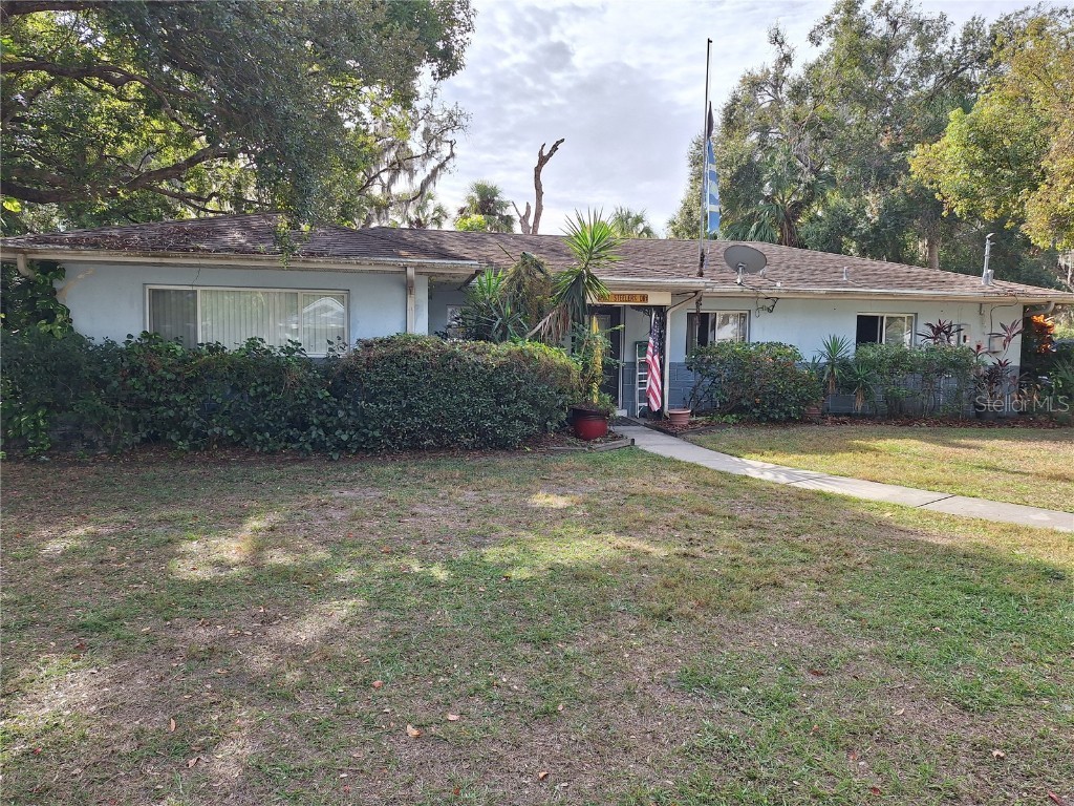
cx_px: 537
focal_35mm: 23
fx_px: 714
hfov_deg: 73.9
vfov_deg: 58.9
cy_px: 403
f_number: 1.8
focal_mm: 5.54
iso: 40
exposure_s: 1/928
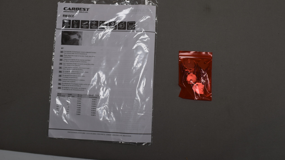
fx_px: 264
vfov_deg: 33.6
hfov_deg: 56.6
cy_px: 67
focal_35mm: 35
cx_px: 142
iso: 140
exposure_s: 1/60
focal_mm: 22
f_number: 8
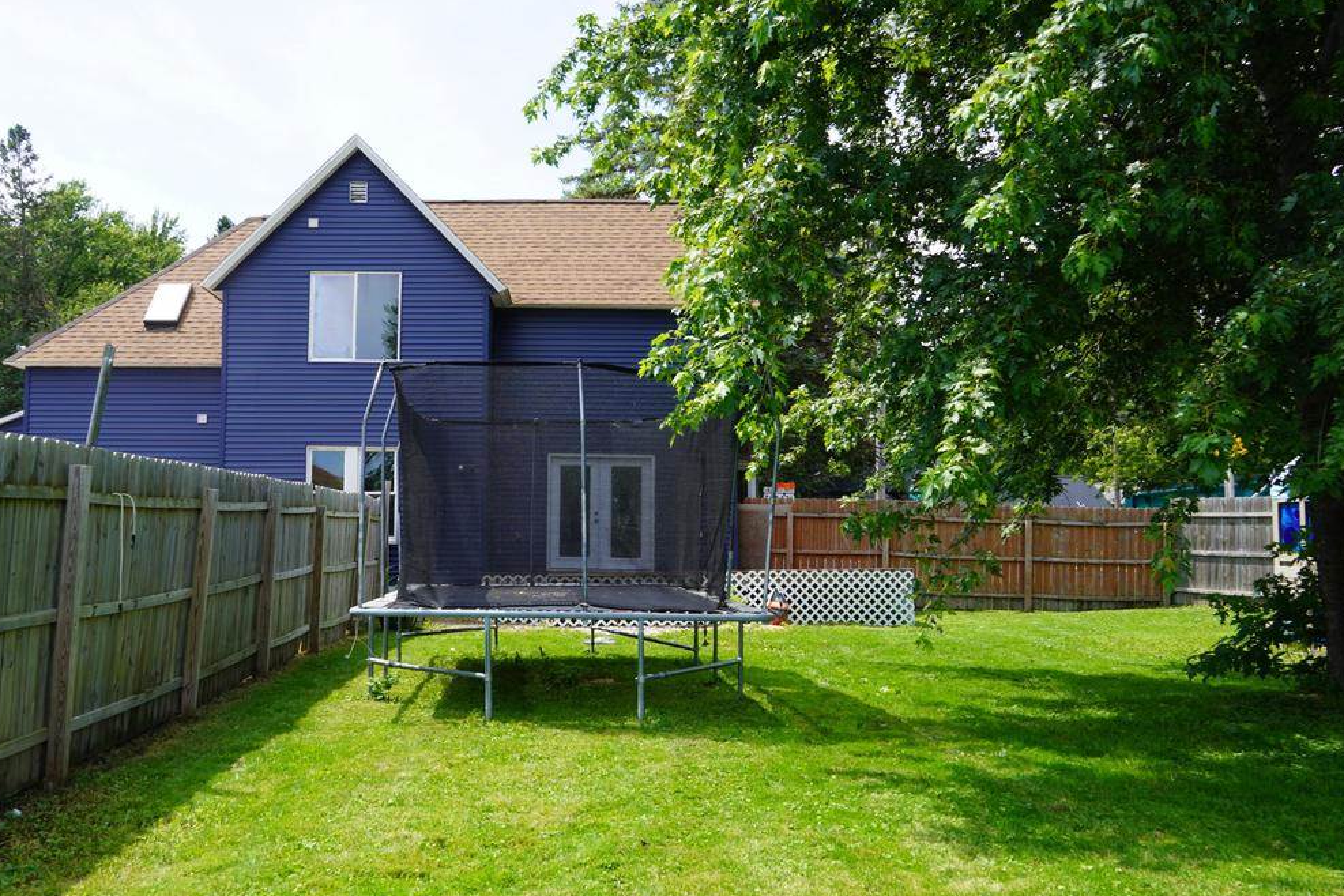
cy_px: 466
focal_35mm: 35
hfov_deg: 54.1
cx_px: 545
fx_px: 1307
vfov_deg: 37.8
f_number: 7.1
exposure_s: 1/100
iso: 100
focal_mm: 18
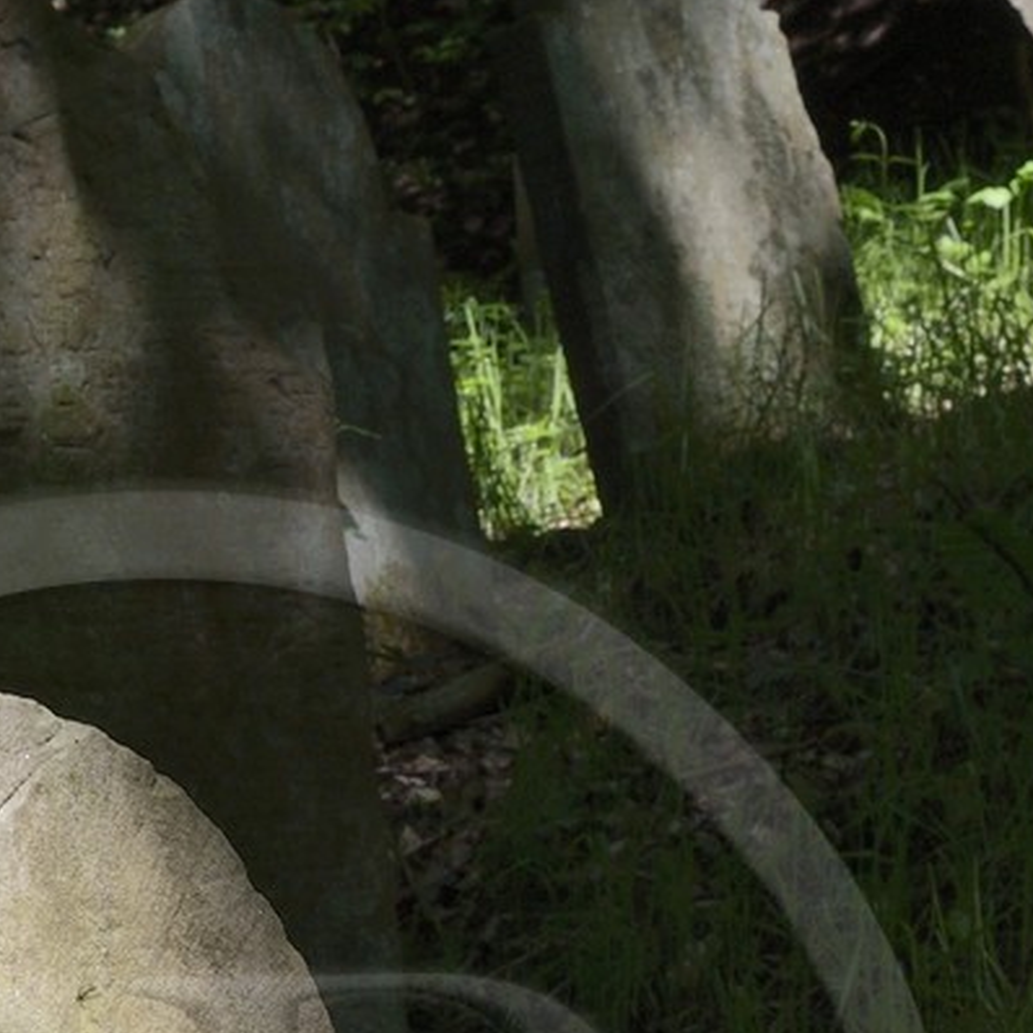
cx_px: 165
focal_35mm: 164
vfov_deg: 10.5
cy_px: 1298
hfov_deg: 10.6
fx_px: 5537
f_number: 14
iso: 800
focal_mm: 48
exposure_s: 1/125
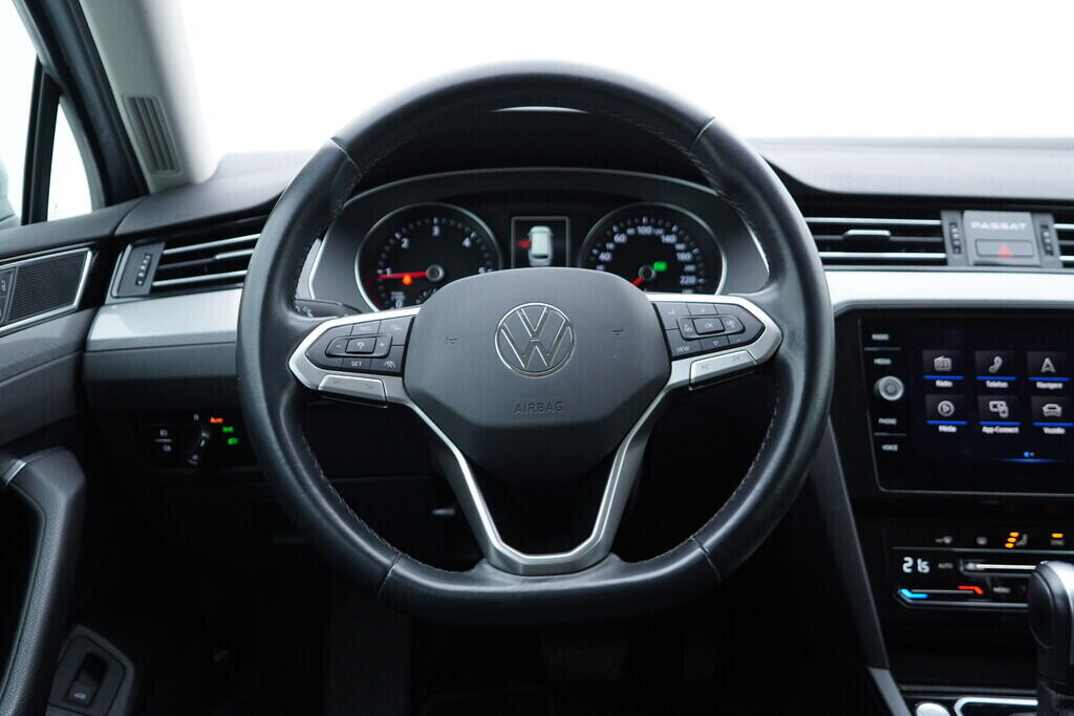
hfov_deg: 53.1
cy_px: 358
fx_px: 1074
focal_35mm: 36
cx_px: 537
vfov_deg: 36.9
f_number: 2.8
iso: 200
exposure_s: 1/40
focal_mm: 24
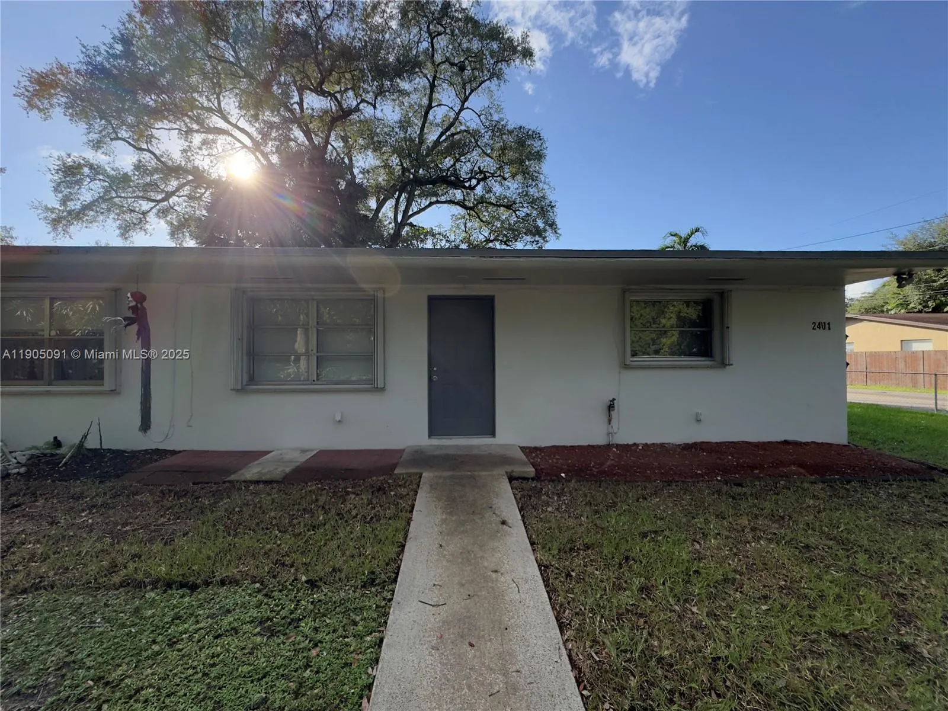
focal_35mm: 14
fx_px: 383
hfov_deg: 102.1
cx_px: 474
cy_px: 356
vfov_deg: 85.7
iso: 40
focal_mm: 2.22
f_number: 2.2
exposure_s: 1/968
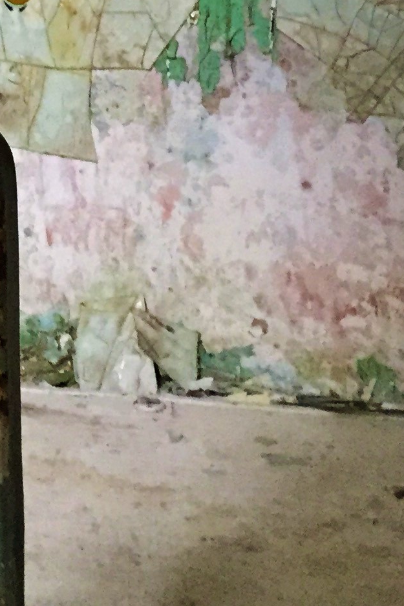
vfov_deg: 18.0
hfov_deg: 12.5
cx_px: -162
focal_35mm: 105
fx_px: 1768
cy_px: -220
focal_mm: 4.15
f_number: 2.2
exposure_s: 1/30
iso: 250
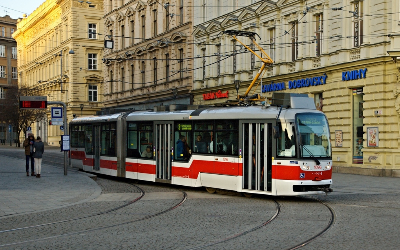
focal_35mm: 48
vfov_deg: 27.1
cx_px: 200
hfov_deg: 42.2
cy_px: 123
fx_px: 518
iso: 400
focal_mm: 31
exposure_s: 1/200
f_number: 5
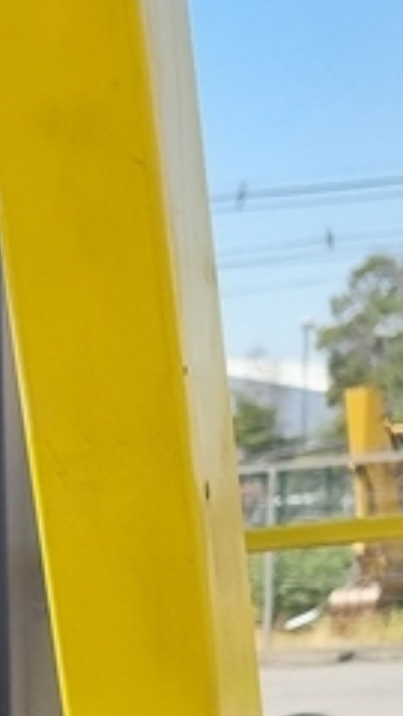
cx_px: -1012
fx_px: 2299
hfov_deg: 7.9
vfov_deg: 16.3
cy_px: 1038
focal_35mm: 121
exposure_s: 1/916
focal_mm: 5.4
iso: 50
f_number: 1.8
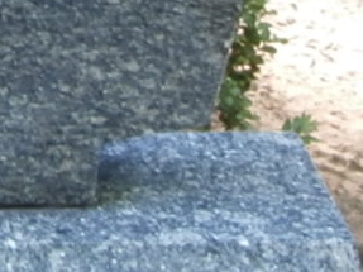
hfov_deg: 13.4
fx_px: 1405
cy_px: -386
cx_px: -258
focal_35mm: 134
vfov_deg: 9.7
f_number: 3
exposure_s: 1/30
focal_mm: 4.2
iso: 100
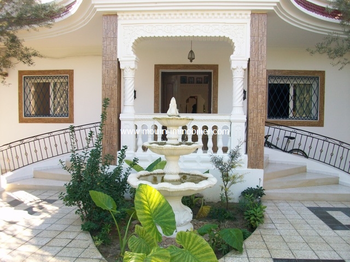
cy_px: 131
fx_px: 324
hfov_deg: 56.8
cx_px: 175
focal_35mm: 32
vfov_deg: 44.2
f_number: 2.8
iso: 64
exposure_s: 1/100
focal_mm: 5.7
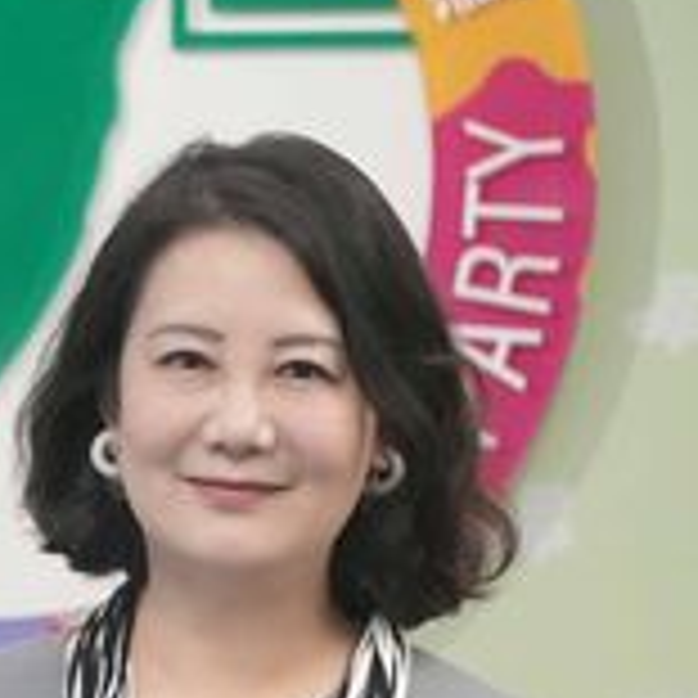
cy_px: 545
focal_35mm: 557
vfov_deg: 3.1
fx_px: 12699
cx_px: -284
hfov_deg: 3.1
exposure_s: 1/320
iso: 3200
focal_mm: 113
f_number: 5.6
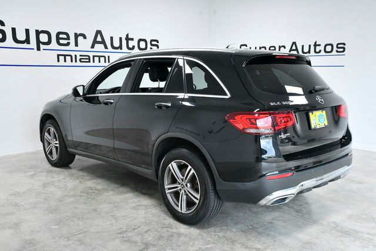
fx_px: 376
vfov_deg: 36.9
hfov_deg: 53.1
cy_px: 126
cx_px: 188
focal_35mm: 36
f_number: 4.5
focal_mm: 36
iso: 1600
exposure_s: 1/640
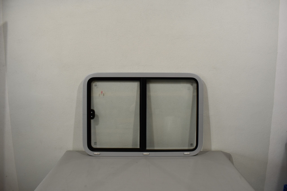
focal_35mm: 27
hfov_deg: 67.4
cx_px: 144
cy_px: 96
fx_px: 215
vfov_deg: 47.9
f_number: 5.6
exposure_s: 1/125
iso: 280
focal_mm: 18
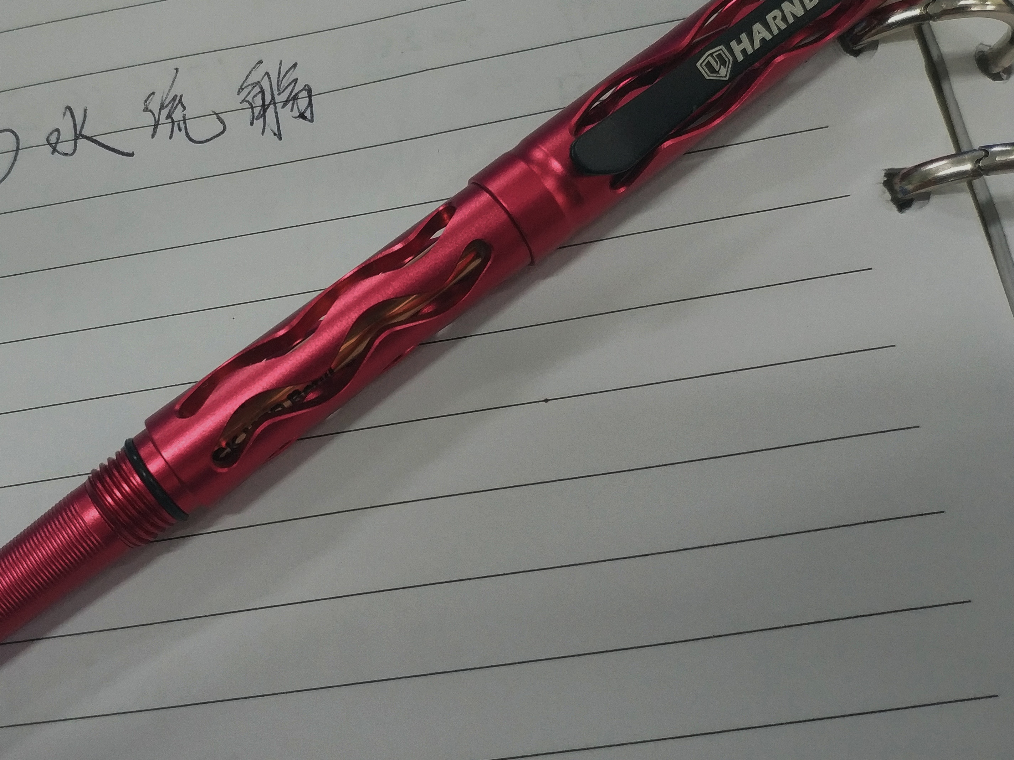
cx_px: 325
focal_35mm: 45
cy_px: 331
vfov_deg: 32.1
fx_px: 1318
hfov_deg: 41.4
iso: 253
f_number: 2
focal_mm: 4.5
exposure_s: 1/25
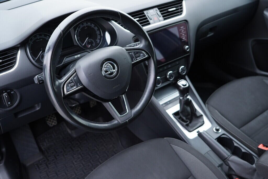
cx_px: 134
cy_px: 90
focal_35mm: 36
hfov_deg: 53.1
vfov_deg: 36.9
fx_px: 268
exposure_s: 1/40
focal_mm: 24
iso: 320
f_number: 2.8
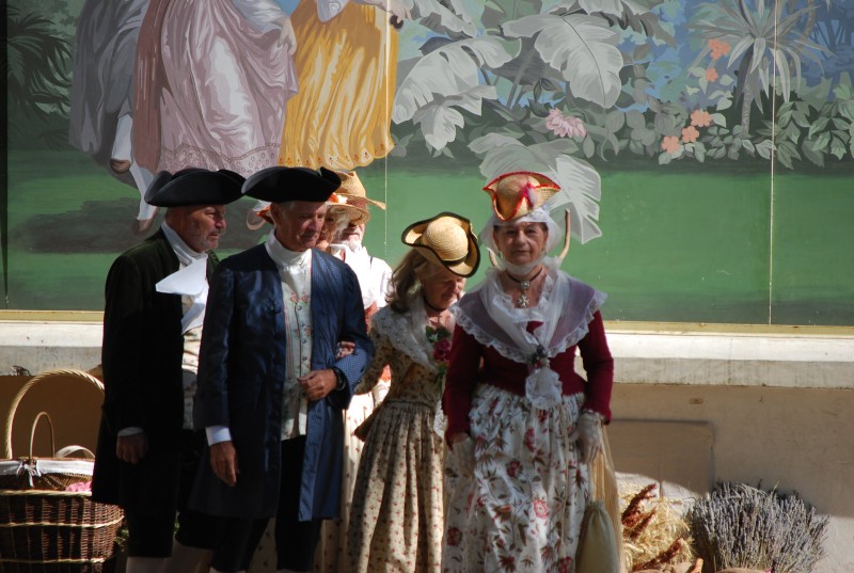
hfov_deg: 7.8
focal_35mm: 262
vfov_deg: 5.3
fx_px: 6240
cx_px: 427
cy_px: 286
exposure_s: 1/500
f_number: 5.6
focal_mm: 175
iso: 200
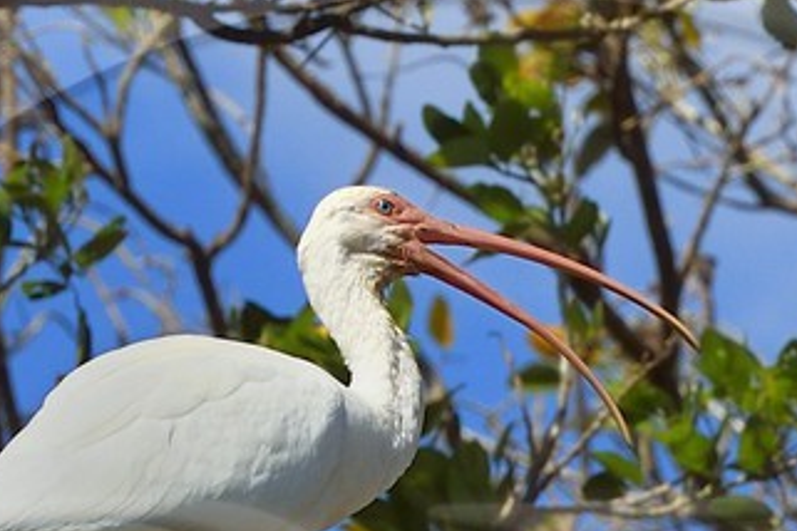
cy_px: 911
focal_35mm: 997
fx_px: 22071
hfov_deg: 2.1
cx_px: 479
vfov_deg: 1.4
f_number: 14
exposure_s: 1/500
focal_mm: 200
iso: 400
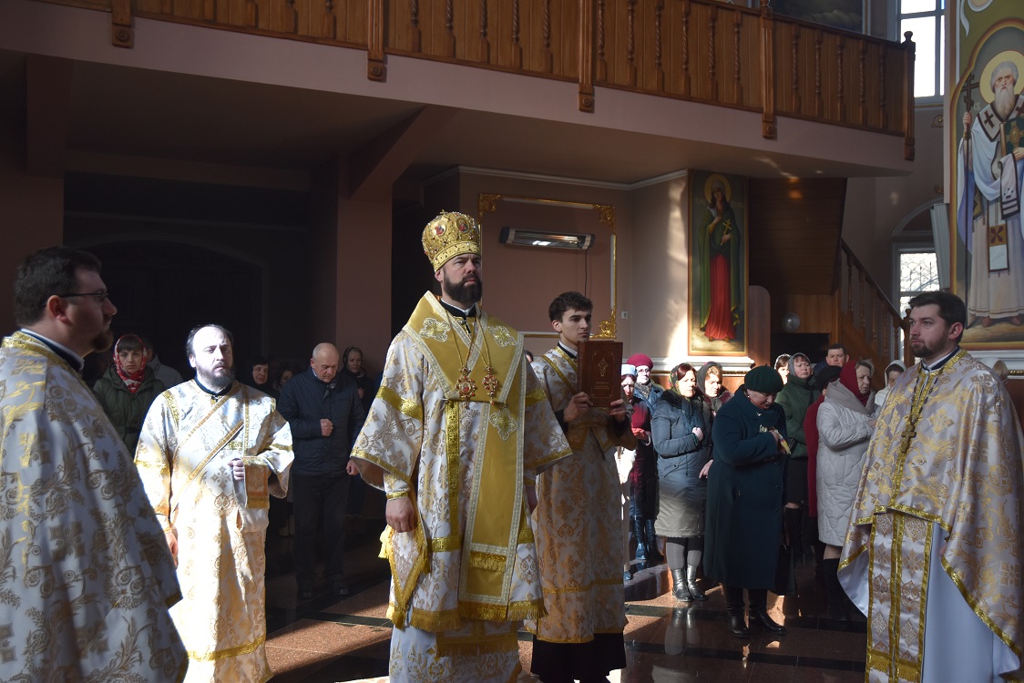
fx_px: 1024
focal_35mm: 36
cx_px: 512
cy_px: 342
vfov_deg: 36.9
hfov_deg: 53.1
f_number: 4.5
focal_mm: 24
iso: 400
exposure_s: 1/250
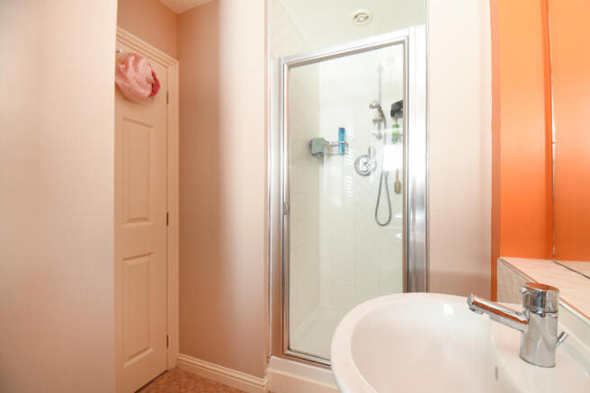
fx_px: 246
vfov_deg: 77.3
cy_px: 196
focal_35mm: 15
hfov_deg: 100.4
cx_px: 295
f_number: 8
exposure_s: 1/2.5
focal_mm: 10
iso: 320
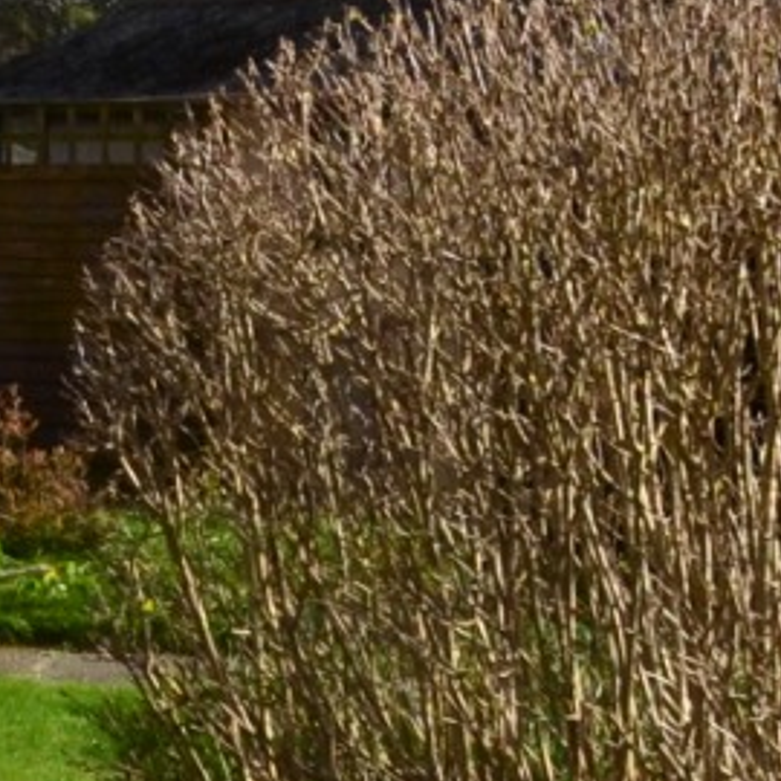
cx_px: -862
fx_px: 2961
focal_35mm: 116
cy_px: -113
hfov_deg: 12.8
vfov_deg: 14.6
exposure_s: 1/400
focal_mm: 12
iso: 400
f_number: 11
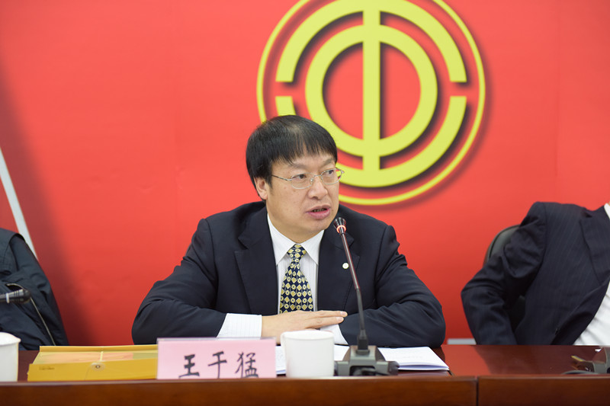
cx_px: 305
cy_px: 203
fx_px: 1186
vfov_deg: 19.4
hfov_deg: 28.8
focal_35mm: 70
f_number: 2.8
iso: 1100
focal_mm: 70
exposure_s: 1/80
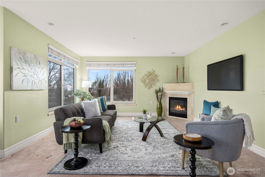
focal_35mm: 18
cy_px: 88
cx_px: 132
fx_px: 132
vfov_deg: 67.4
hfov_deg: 90.0
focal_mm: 18
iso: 500
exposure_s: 1/30
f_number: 6.3
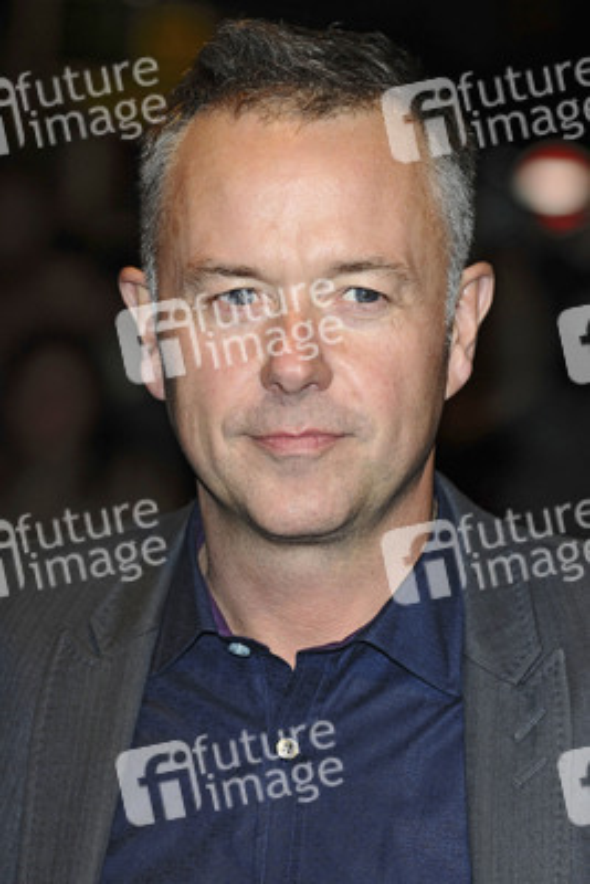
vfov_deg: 11.4
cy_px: 442
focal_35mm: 180
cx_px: 295
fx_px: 4421
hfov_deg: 7.6
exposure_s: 1/200
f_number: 4.5
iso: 320
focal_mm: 120
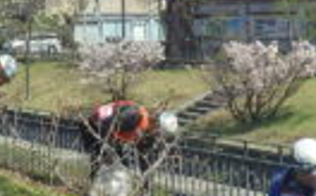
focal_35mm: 128
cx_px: -54
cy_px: -4
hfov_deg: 15.8
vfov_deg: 10.1
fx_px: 1100
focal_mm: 5
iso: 125
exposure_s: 1/640
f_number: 4.2
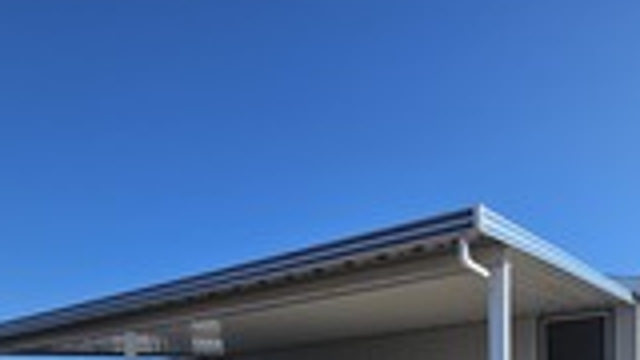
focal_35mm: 31
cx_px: 432
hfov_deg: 61.0
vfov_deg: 30.1
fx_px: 526
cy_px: 466
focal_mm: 2.2
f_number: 2.2
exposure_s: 1/2737
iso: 50
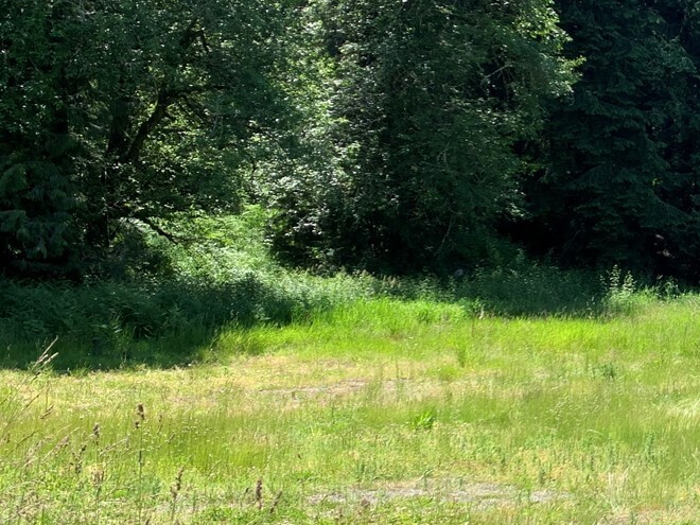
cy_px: 224
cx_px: 798
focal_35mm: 63
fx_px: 1274
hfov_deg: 27.7
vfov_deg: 23.3
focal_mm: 4.25
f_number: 1.8
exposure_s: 1/737
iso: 25
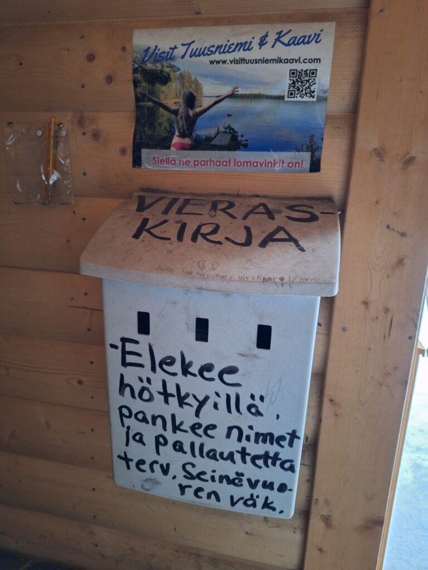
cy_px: 285
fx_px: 379
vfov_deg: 73.9
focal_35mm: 23
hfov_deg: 58.9
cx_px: 214
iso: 320
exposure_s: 1/25
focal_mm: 5.54
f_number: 1.8
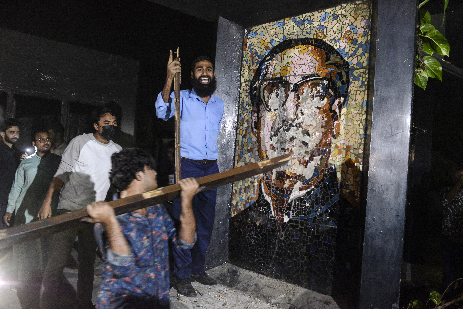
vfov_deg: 37.9
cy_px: 154
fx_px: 450
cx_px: 232
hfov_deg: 54.4
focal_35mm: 35
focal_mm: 35
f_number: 4
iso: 5000
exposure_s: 1/50
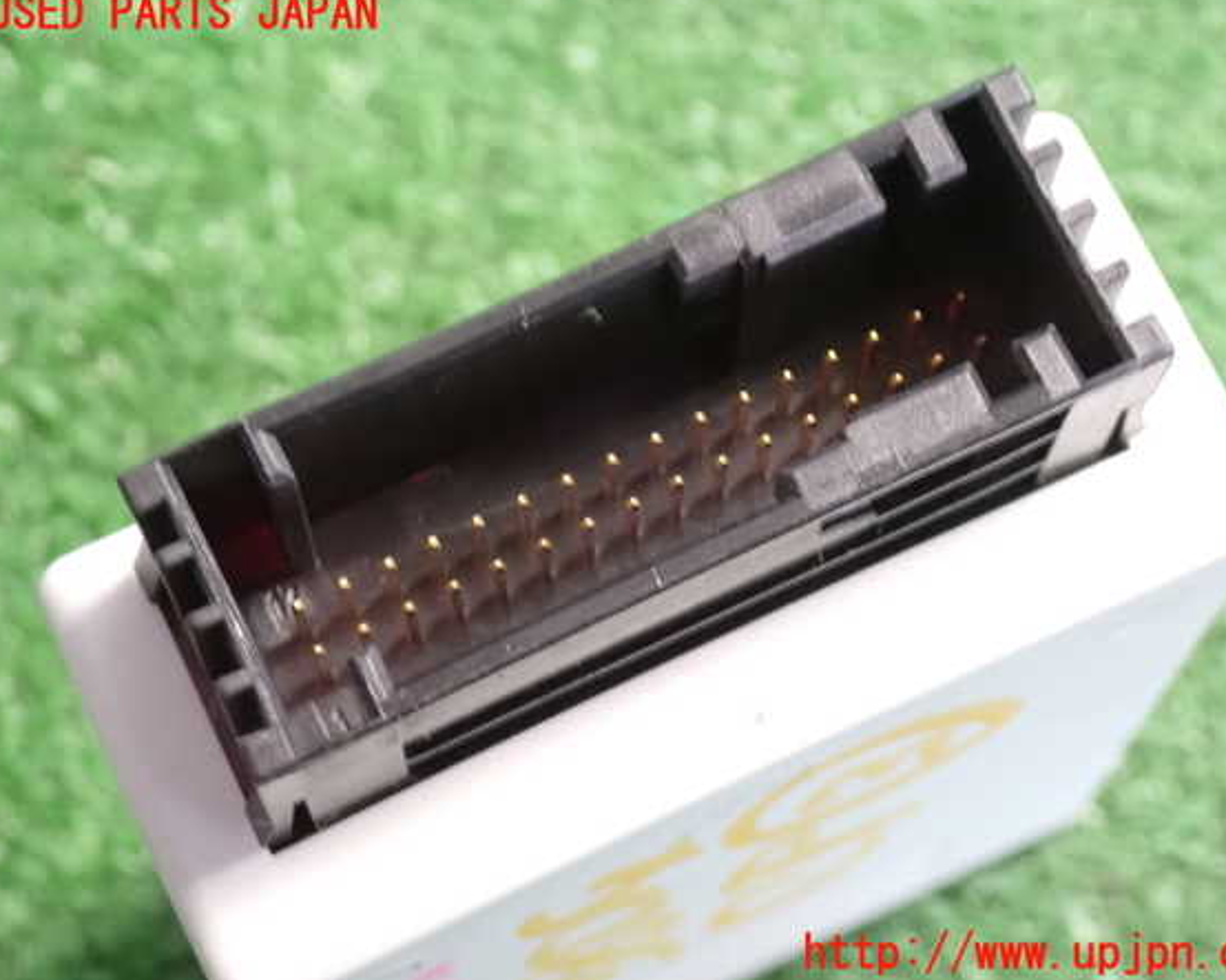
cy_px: 484
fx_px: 3374
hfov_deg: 20.6
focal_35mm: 93
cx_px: 640
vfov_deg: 16.5
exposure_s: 1/6
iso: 1600
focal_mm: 15.66
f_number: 4.5
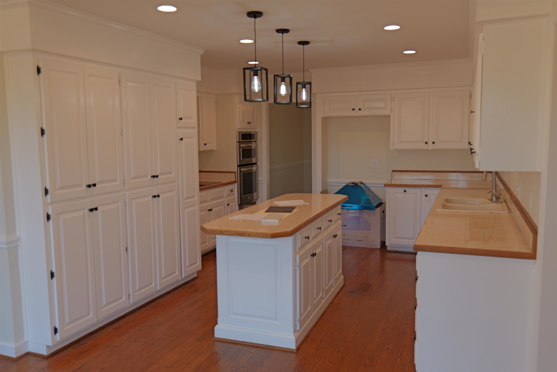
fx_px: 464
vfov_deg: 43.6
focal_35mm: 30
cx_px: 278
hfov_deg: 61.9
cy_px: 186
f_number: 4.5
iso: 200
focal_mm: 30
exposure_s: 1/125
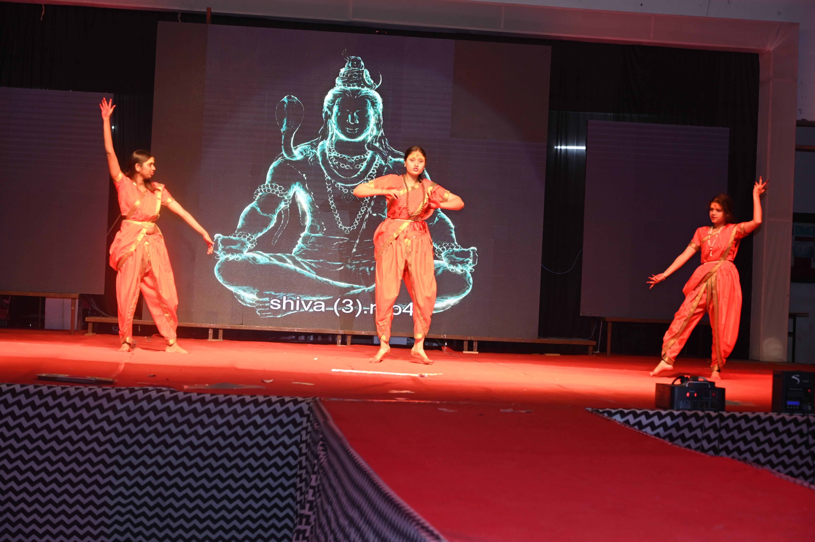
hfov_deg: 28.9
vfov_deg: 19.4
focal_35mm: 70
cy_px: 271
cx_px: 408
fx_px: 1584
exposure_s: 1/200
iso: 1250
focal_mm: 70
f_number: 6.3
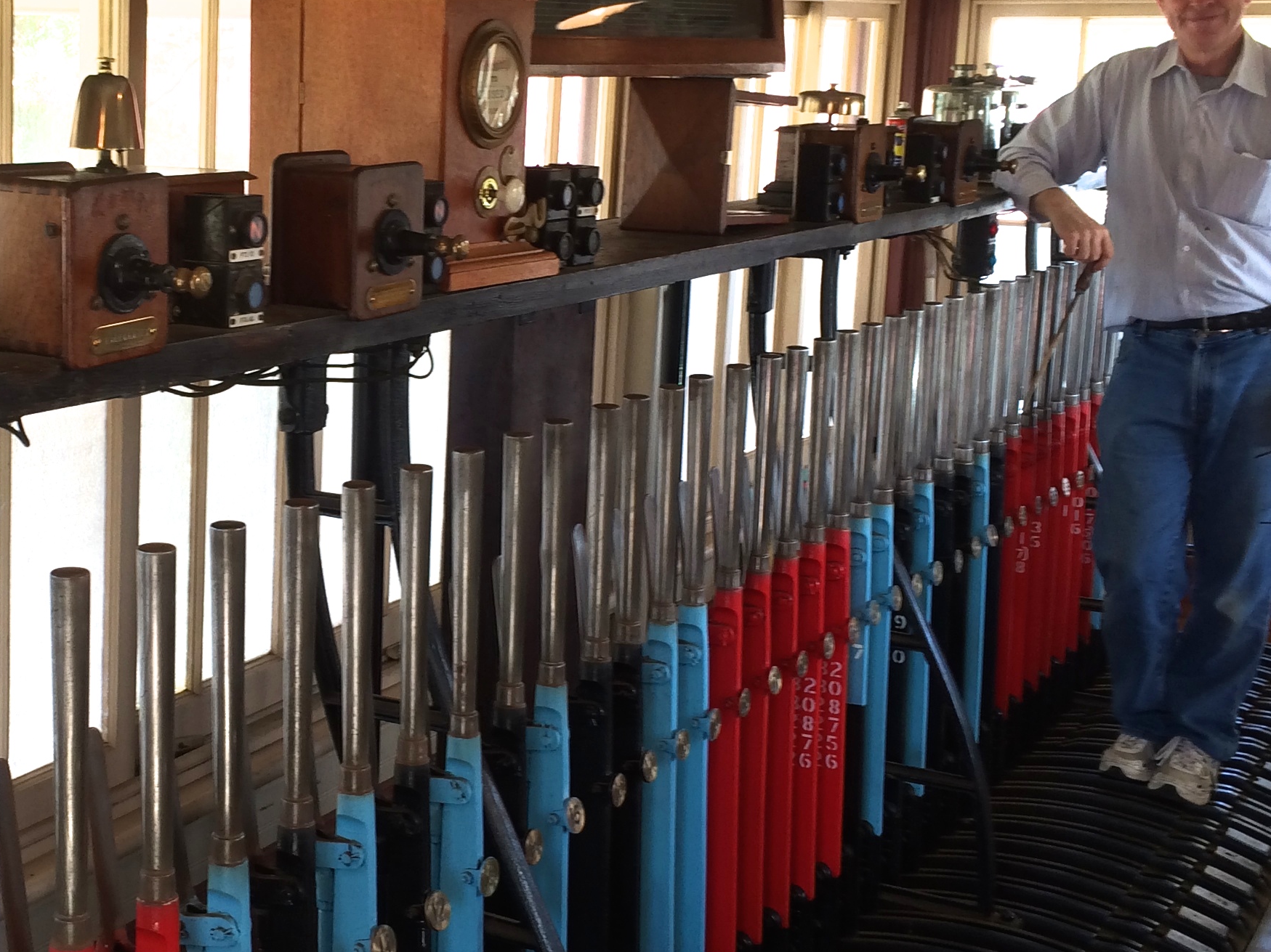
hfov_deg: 33.8
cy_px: 455
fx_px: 2056
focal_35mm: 56
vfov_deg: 26.1
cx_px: 352
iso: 40
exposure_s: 1/60
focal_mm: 4.12
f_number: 2.2
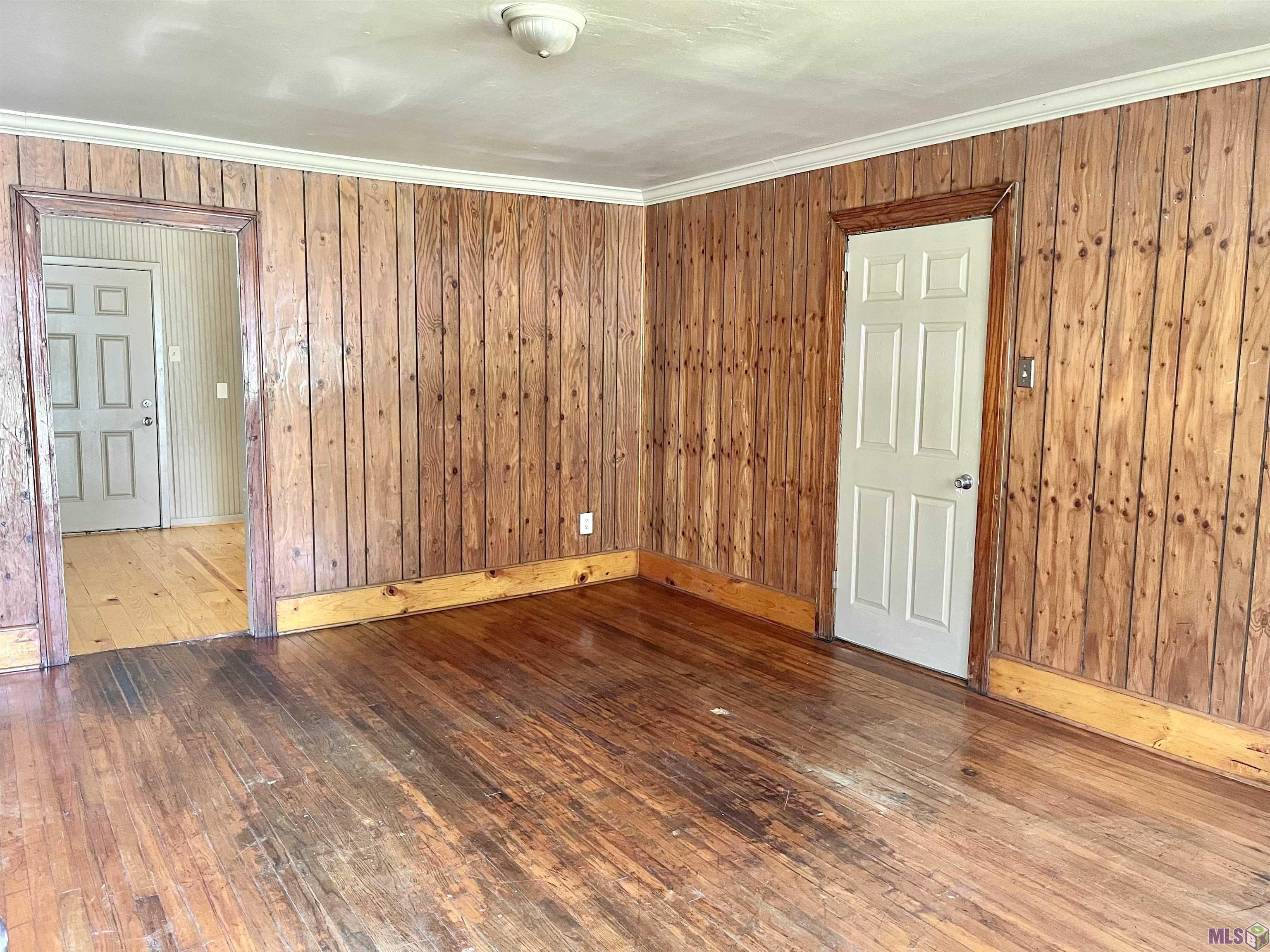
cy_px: 476
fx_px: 954
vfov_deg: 53.1
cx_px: 635
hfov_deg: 67.3
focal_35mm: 26
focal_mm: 5.1
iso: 400
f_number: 1.6
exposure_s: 1/60
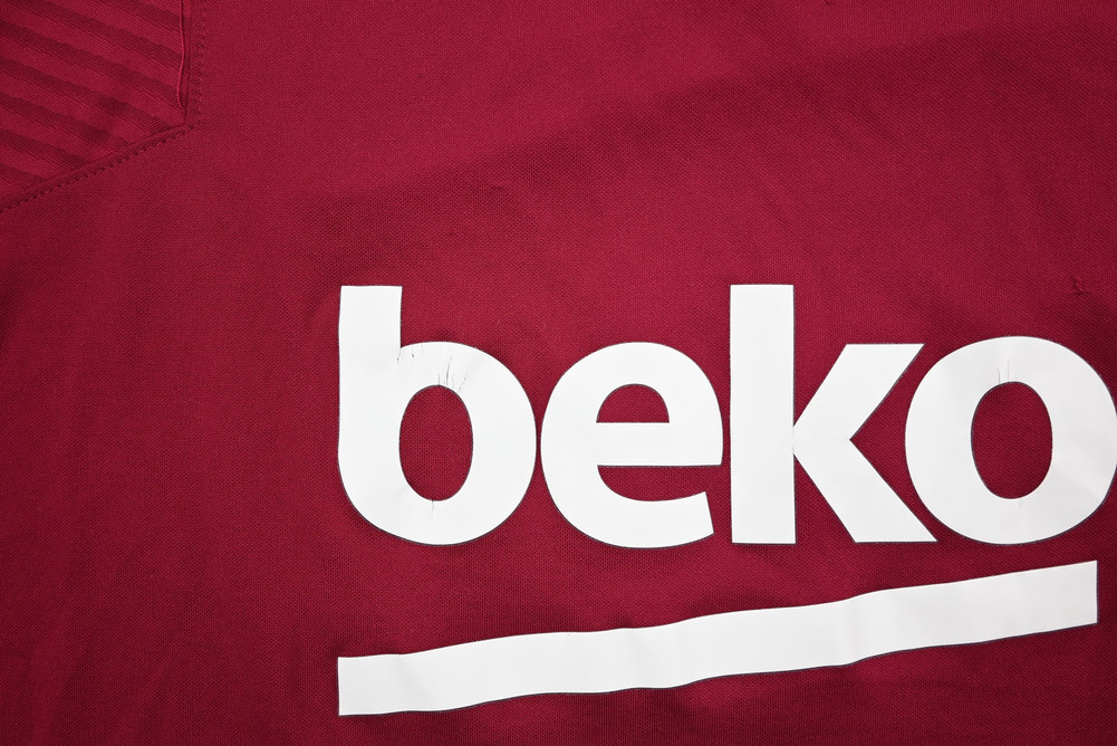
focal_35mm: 31
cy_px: 373
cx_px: 558
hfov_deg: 60.3
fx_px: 962
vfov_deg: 42.4
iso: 200
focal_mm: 31
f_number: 4.8
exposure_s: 1/100
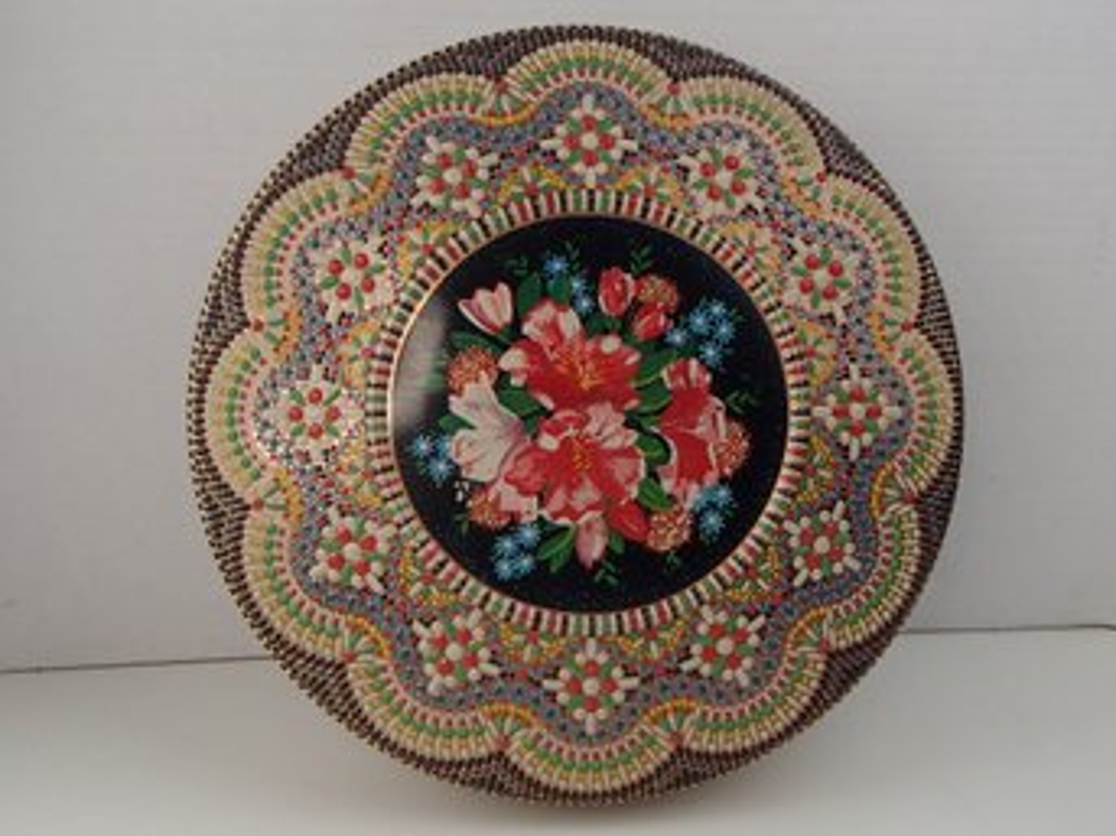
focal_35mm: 37
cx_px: 558
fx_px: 1192
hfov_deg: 50.2
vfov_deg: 38.6
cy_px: 418
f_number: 4.7
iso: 200
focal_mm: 6.64
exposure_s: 1/160
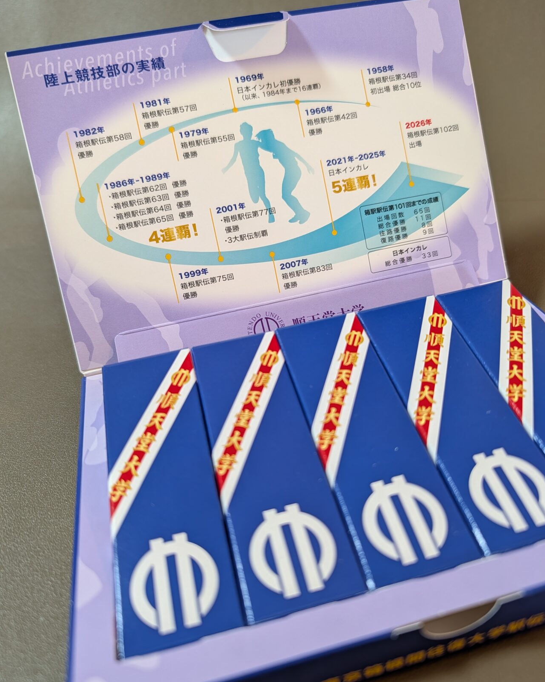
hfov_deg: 56.8
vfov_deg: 68.1
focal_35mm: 25
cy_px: 340
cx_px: 272
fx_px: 504
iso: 120
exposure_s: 1/30
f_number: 1.68
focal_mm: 6.9
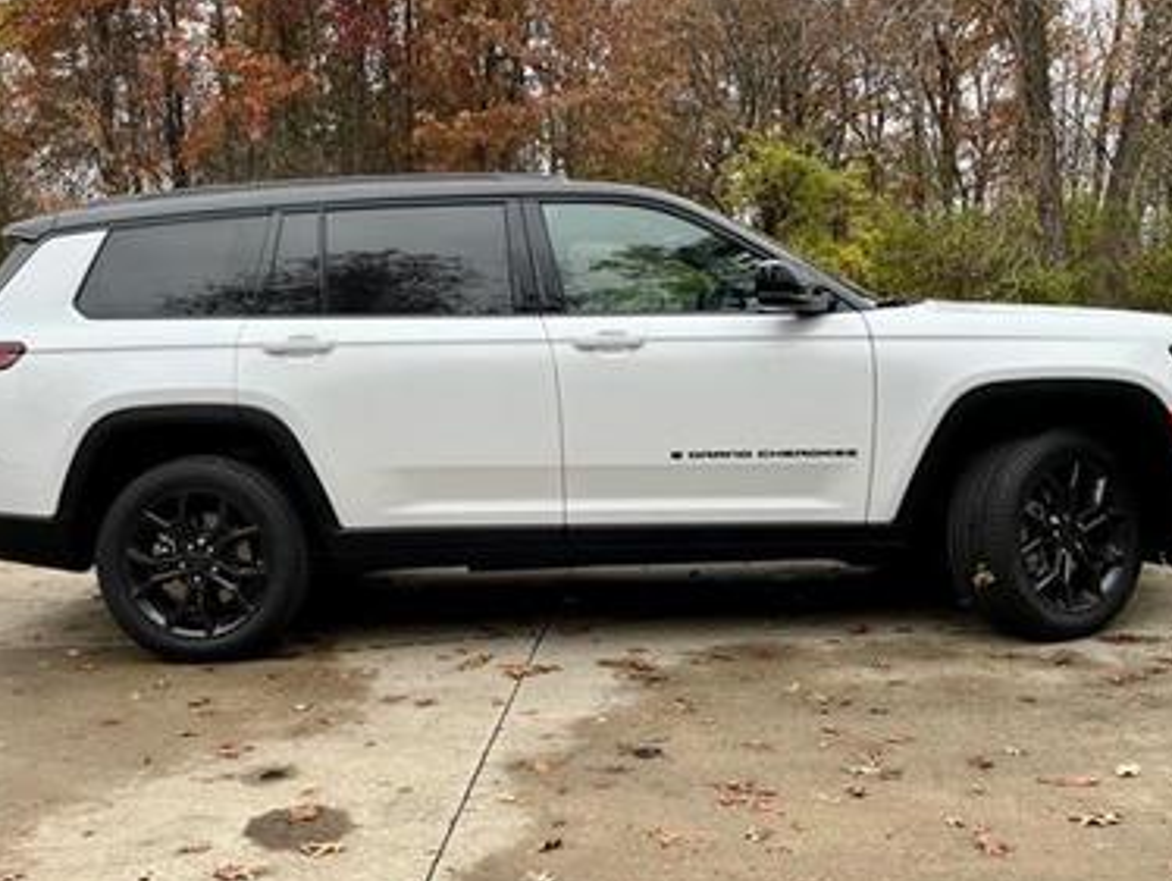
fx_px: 1186
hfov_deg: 52.6
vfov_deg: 40.7
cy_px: 414
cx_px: 577
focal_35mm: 35
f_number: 1.6
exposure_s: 1/422
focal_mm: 5.1
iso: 50
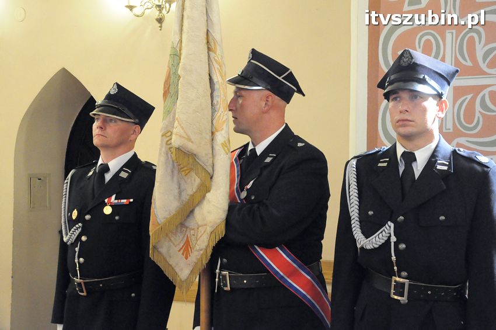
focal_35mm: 63
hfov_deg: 31.9
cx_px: 248
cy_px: 165
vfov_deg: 21.5
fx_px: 867
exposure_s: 1/25
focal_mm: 42
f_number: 4.8
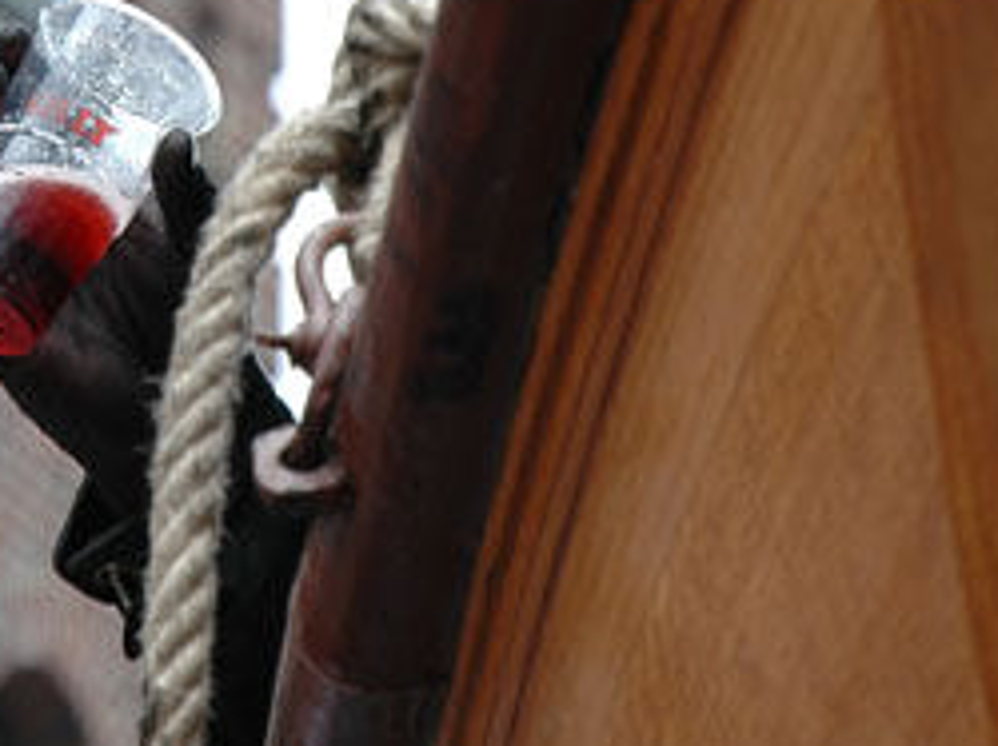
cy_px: -20
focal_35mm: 323
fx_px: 9303
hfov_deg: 6.1
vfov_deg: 4.6
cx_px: 196
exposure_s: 1/125
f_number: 4.5
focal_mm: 70
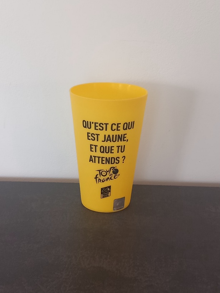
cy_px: 146
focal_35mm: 27
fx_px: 229
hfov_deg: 51.4
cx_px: 110
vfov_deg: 65.3
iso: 160
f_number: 1.8
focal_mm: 4
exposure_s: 1/50
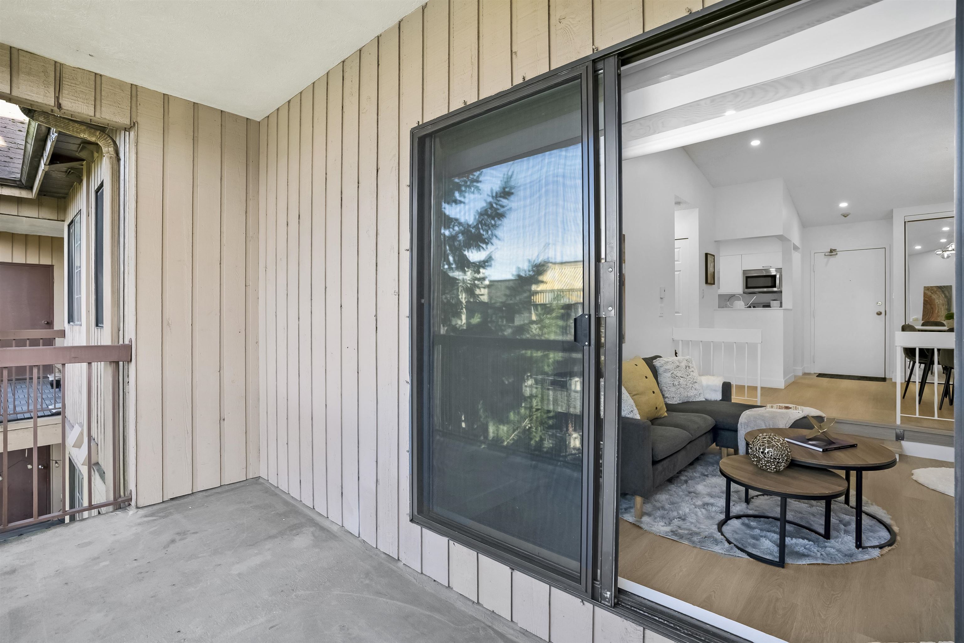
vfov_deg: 73.8
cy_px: 322
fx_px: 429
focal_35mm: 16
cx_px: 482
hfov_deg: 96.7
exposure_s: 1/25
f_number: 5
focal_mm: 16
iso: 80
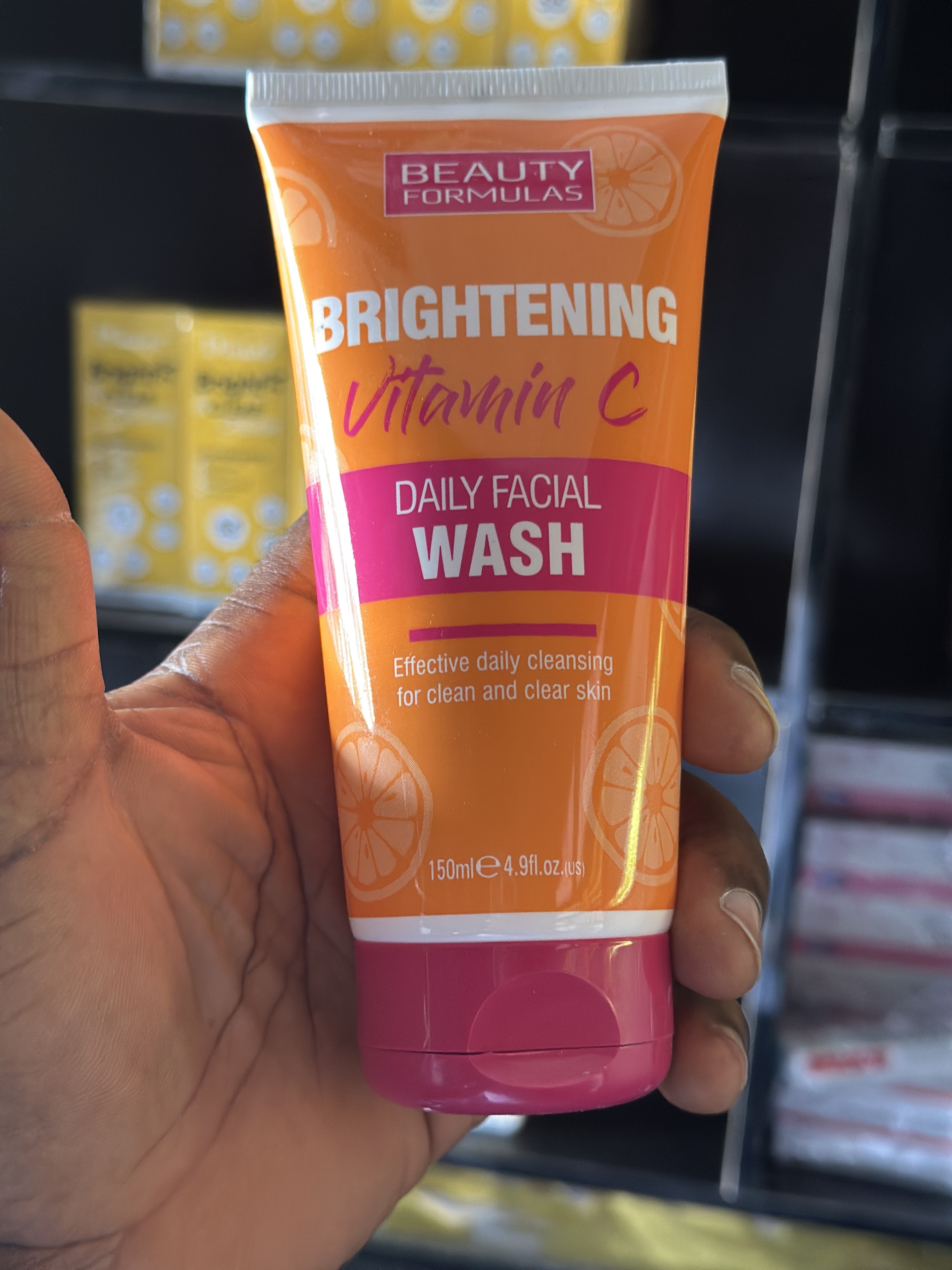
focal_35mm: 48
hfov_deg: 30.3
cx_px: 476
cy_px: 635
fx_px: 1760
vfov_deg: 39.7
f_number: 1.78
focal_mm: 6.86
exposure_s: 1/60
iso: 400
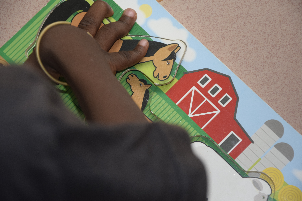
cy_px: 100
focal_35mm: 158
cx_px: 151
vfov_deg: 8.7
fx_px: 1321
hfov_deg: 13.0
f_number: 5.6
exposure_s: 1/100
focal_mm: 105
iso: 800
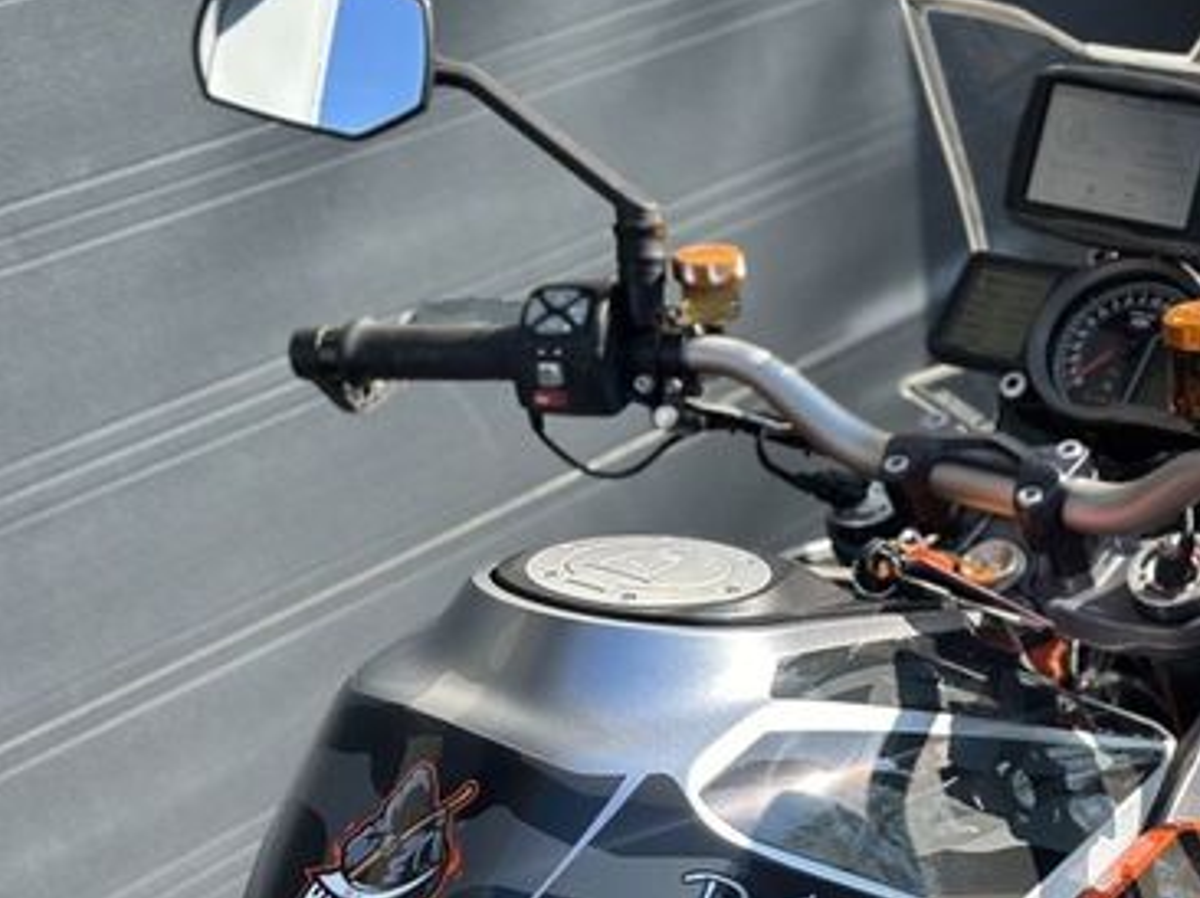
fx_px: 2910
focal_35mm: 84
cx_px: 941
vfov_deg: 17.5
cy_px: 639
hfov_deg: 23.0
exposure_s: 1/1433
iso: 80
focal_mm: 6.86
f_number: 1.78
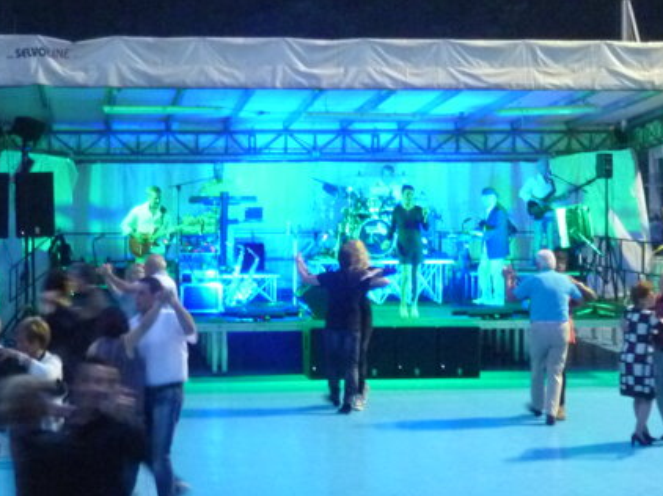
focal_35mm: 91
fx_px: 1742
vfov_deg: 16.1
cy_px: 116
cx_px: 258
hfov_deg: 21.5
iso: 800
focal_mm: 8.6
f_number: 3.5
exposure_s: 1/10
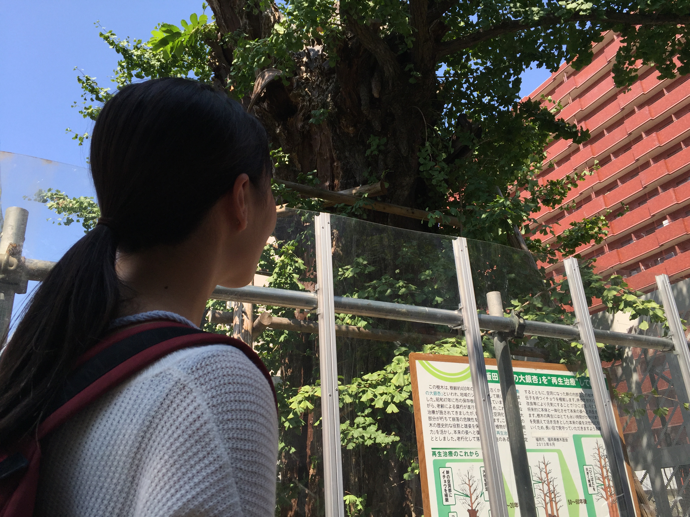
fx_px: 578
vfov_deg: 48.2
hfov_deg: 61.7
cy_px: 258
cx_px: 345
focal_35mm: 29
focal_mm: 4.15
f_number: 2.2
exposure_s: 1/1464
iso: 32
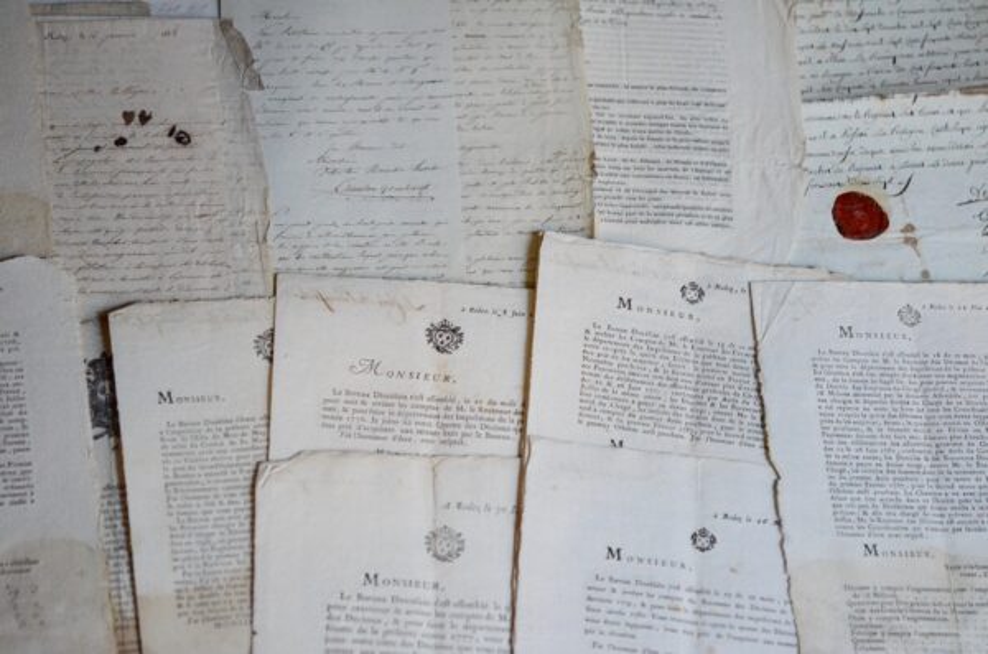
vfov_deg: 15.1
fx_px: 2464
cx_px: 494
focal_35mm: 90
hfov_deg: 22.7
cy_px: 327
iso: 4000
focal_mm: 60
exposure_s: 1/320
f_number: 3.2
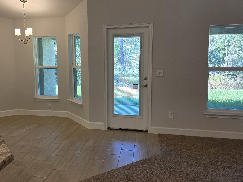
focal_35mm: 31
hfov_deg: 57.7
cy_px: 79
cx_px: 94
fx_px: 218
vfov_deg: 45.3
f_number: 1.7
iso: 64
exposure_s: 1/120
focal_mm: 6.3
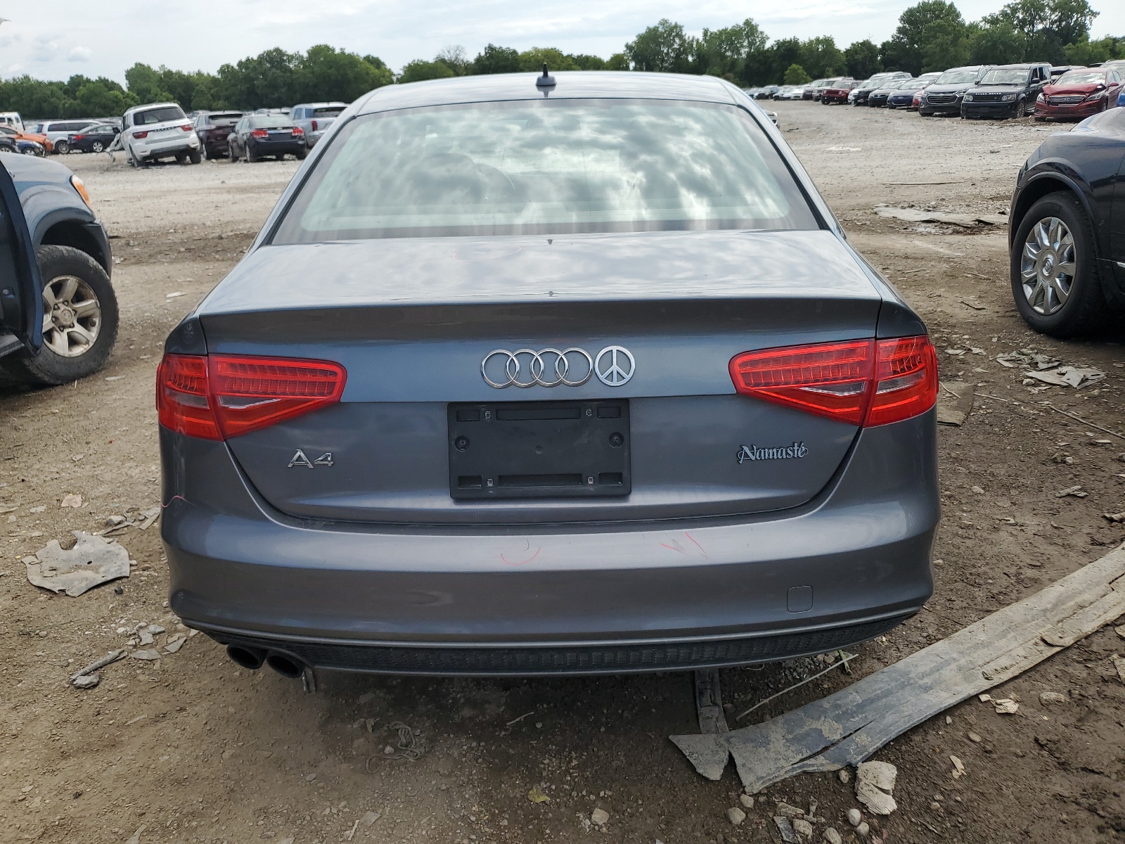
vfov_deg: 53.1
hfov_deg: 67.3
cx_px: 562
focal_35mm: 26
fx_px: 845
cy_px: 422
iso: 50
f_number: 1.5
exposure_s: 1/2500
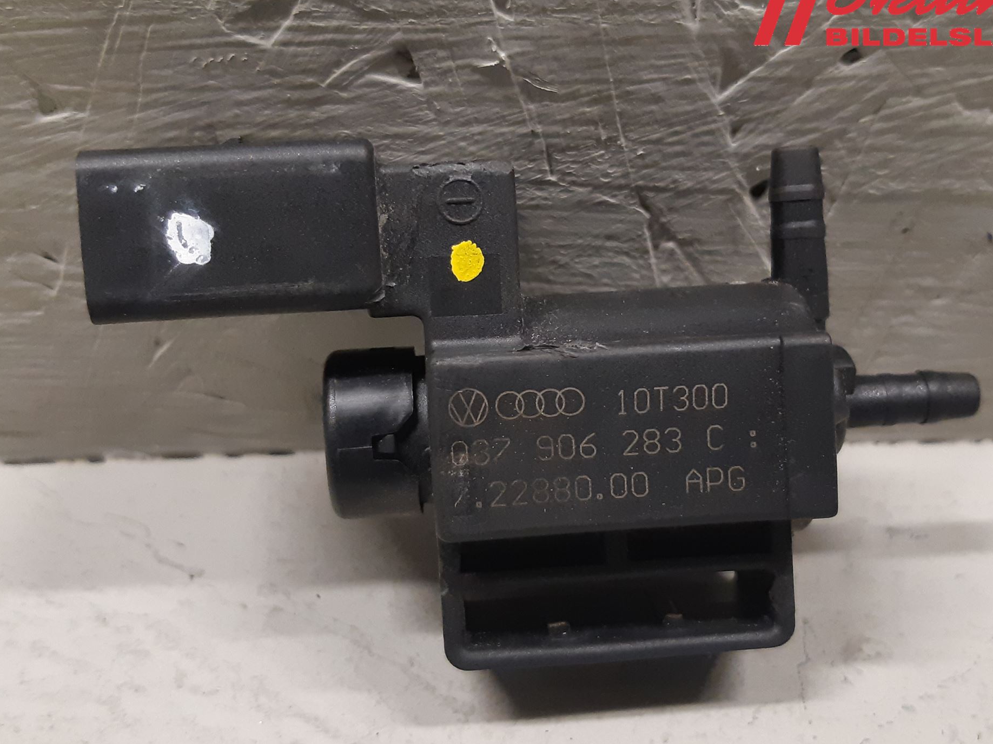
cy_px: 369
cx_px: 532
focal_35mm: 29
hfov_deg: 61.6
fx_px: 832
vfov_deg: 48.2
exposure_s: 1/50
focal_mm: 3.93
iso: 200
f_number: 1.7
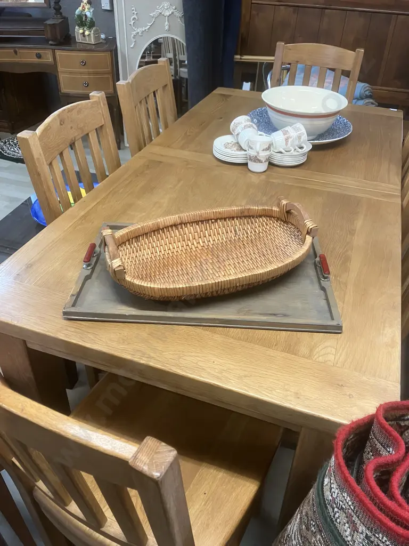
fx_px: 441
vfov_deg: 63.4
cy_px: 273
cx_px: 204
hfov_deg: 49.7
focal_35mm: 28
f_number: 1.8
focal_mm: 3.99
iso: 160
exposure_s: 1/50
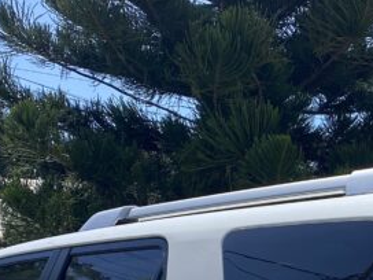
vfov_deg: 13.9
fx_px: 1056
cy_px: 458
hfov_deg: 19.1
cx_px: 422
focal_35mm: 98
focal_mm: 4.25
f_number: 1.8
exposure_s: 1/2222
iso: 32
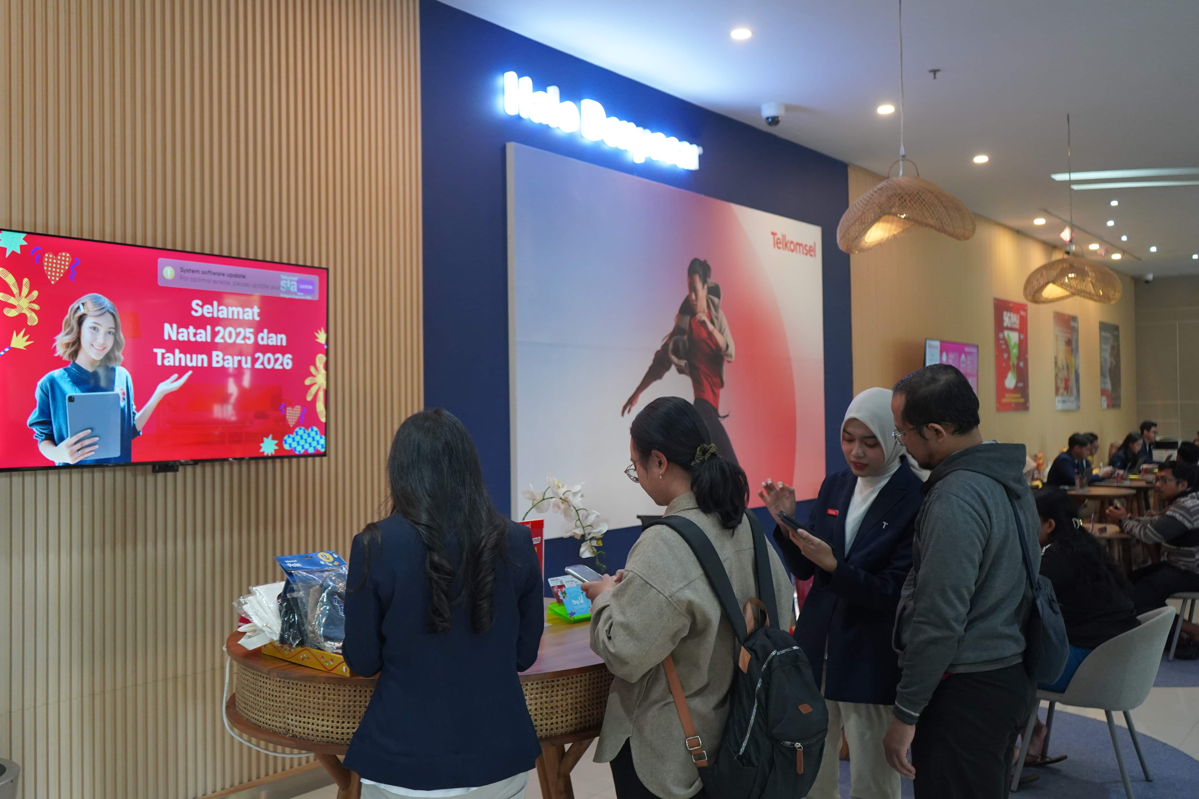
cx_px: 600
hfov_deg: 57.2
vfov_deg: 40.0
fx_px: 1099
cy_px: 400
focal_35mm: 33
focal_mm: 33
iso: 3200
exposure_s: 1/160
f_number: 4
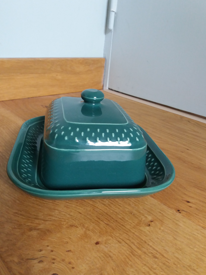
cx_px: 101
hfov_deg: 48.2
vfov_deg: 61.6
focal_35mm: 29
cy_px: 142
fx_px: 230
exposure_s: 1/17
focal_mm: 3.7
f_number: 1.9
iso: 200
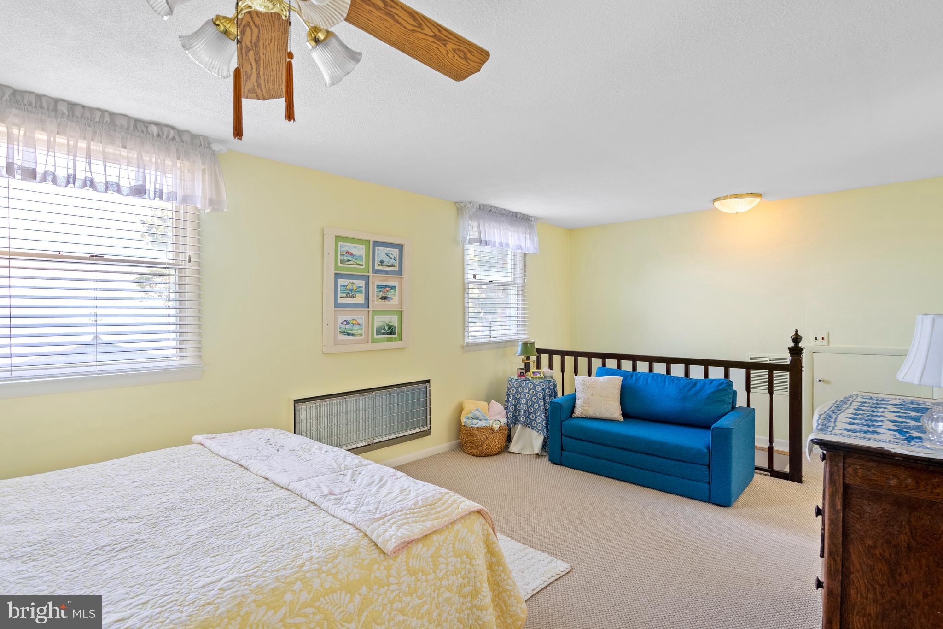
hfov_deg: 96.7
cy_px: 314
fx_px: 419
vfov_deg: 73.7
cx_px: 472
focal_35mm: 16
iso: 400
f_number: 6.3
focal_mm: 16
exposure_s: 1/60
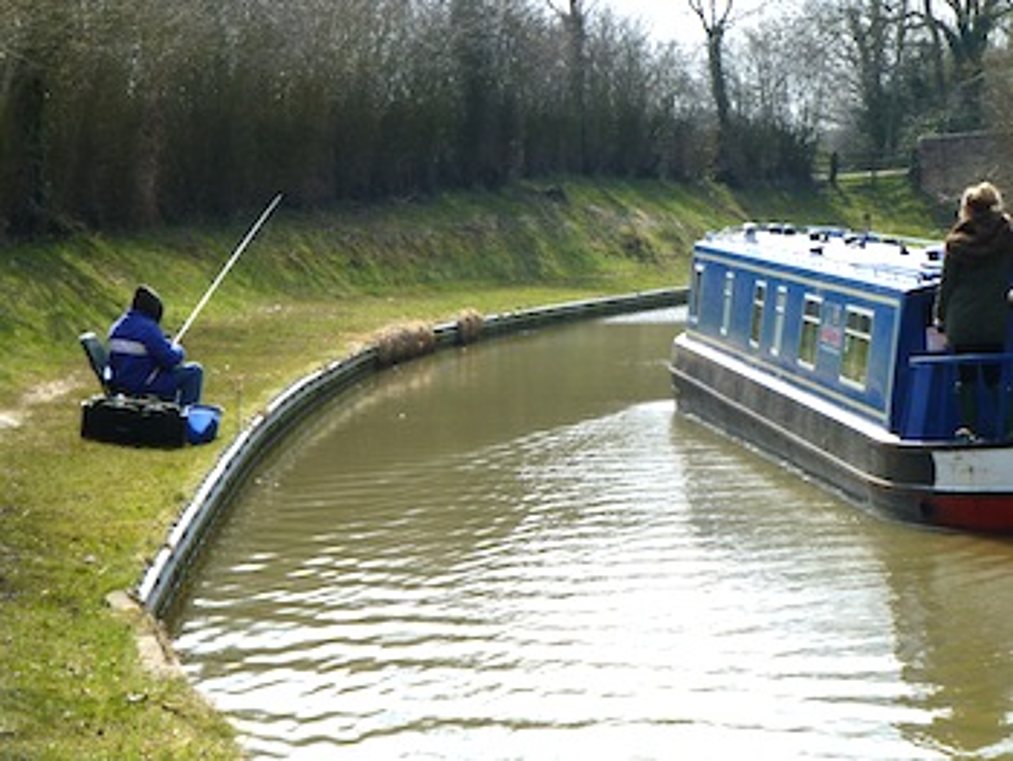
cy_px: 380
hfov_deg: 16.1
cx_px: 506
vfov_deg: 12.2
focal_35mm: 122
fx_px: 3573
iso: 100
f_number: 5.4
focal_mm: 21.8
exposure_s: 1/320
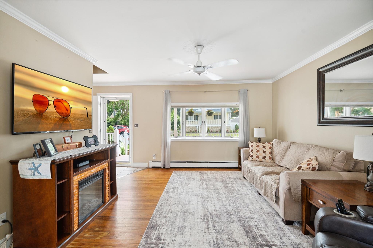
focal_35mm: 16
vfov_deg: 73.7
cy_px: 124
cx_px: 186
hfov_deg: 96.7
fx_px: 166
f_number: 6.3
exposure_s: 1/80
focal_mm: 16
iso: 400
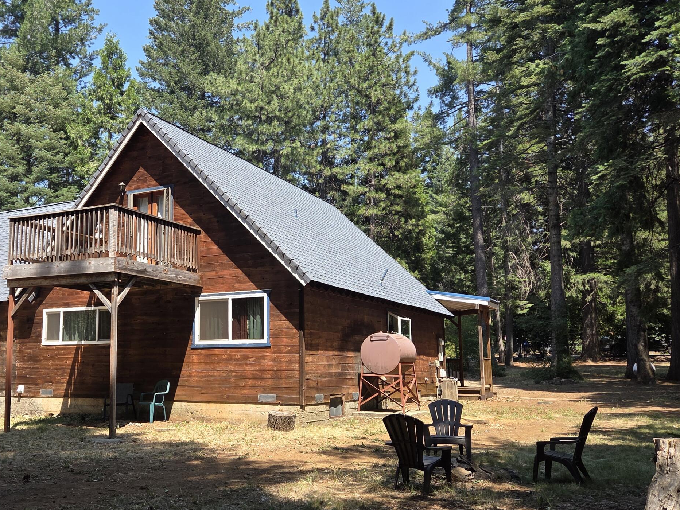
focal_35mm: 37
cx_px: 215
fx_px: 727
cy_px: 276
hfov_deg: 49.1
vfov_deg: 38.6
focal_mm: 5.4
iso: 80
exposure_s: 1/1723
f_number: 1.8
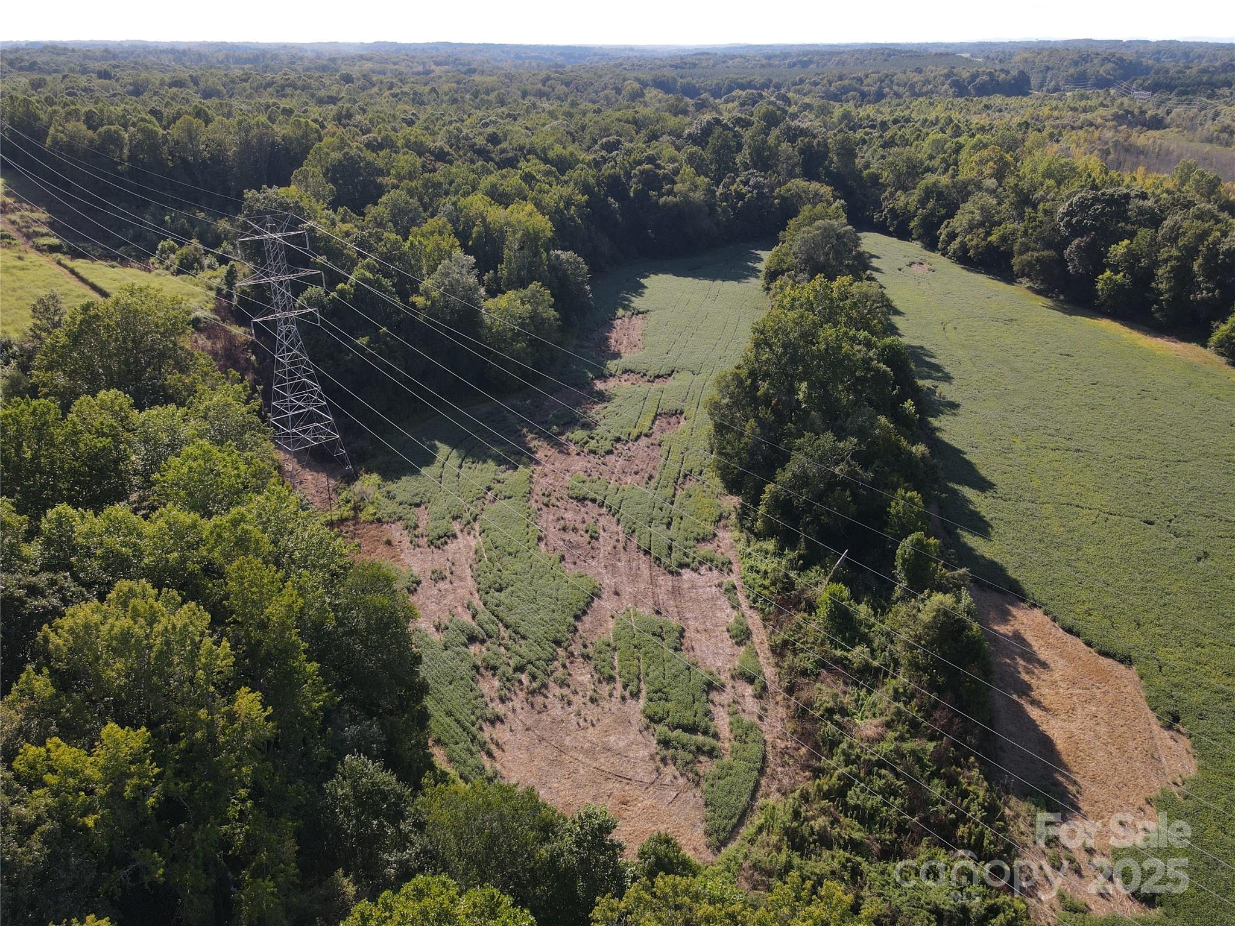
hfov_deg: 71.6
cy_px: 463
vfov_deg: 56.8
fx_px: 856
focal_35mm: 24
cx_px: 618
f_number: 2.8
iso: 100
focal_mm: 4.5
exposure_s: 1/20
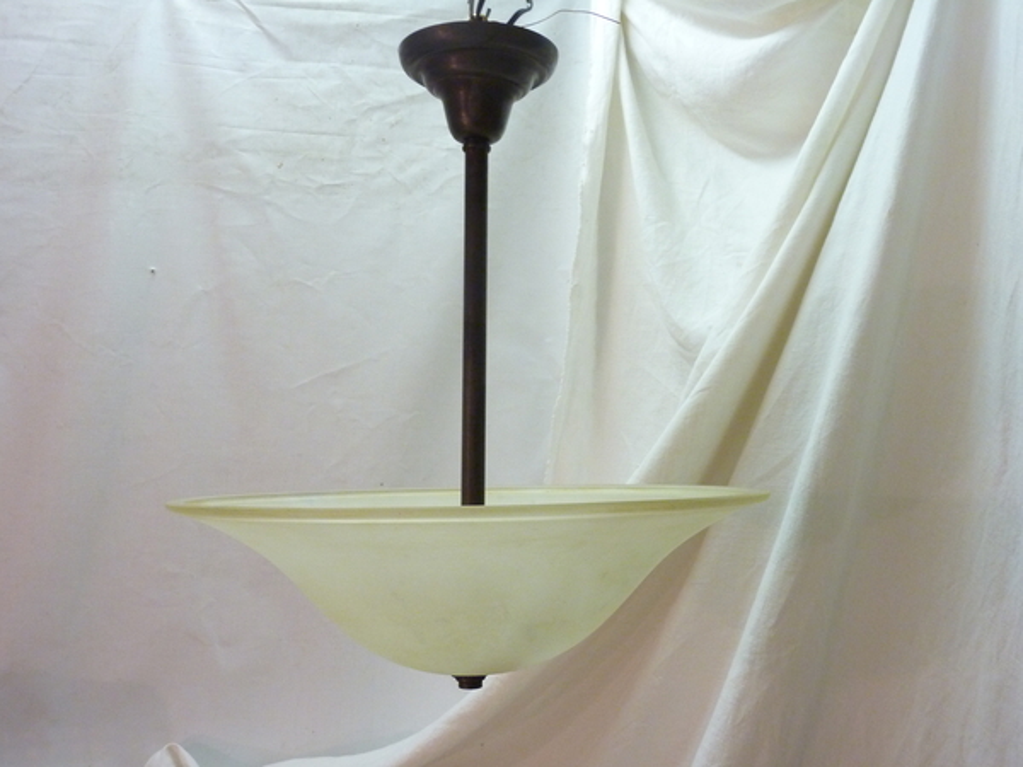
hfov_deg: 50.1
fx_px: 1093
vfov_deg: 38.7
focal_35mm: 37
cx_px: 512
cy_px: 384
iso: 400
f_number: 3.6
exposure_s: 1/30
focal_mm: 6.1
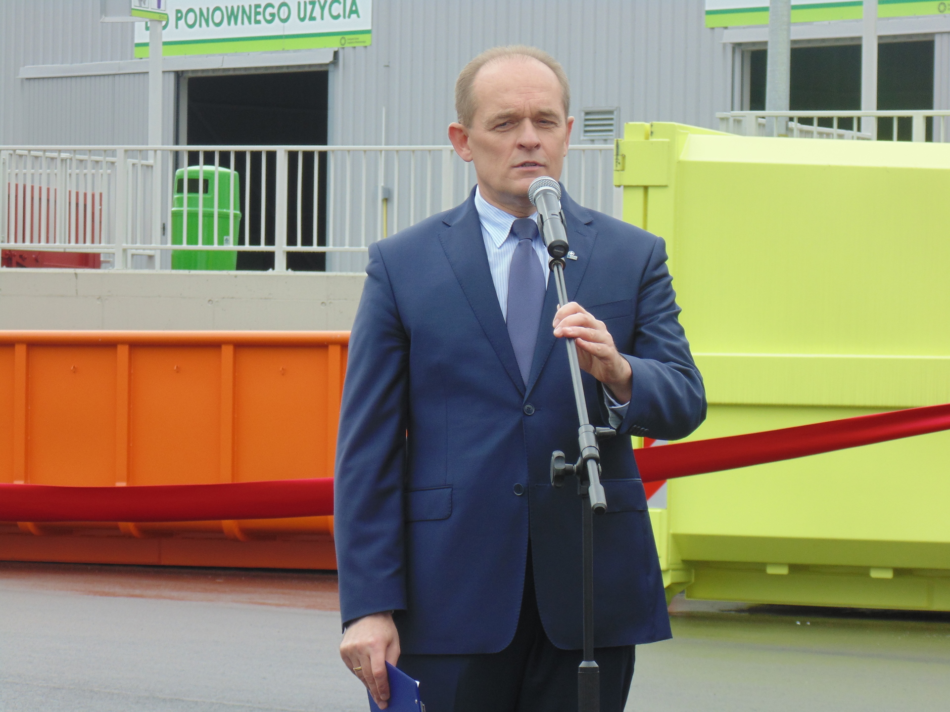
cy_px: 356
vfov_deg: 9.6
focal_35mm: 155
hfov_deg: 12.7
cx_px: 475
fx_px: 4254
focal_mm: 27.8
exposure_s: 1/200
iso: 80
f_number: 5.2
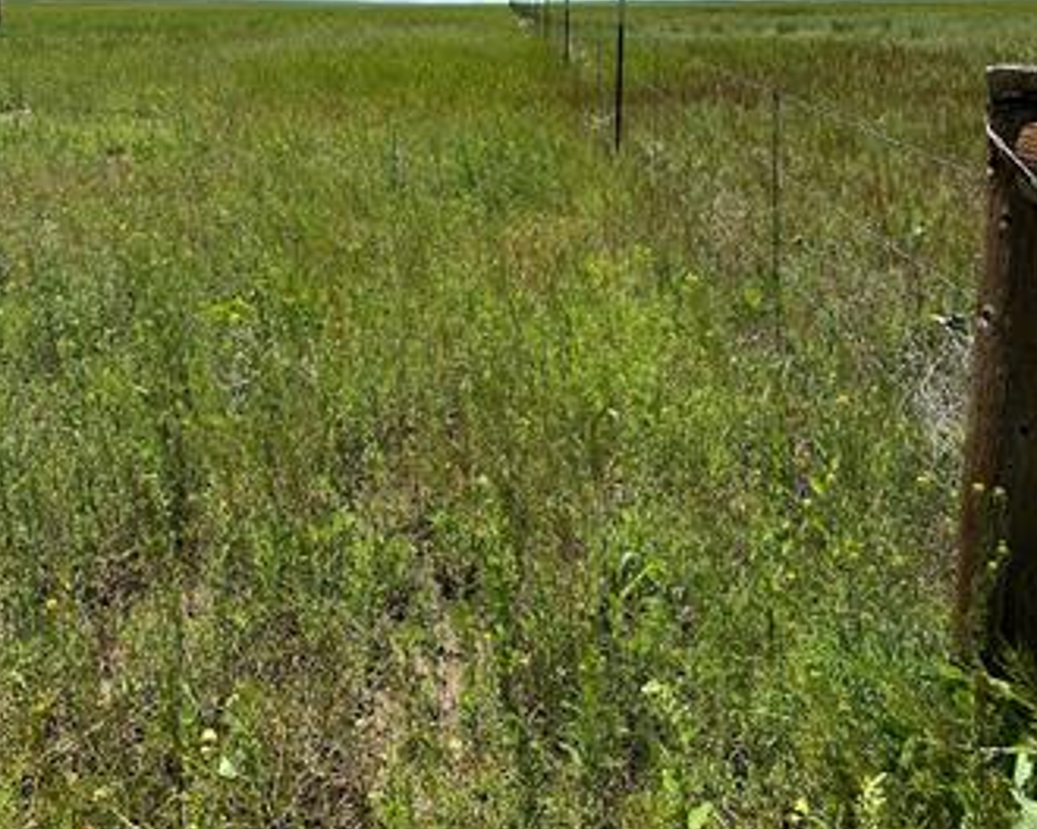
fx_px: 1044
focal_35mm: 34
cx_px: 495
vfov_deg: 41.8
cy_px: 188
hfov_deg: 52.8
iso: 80
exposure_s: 1/5848
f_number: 1.78
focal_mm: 6.86
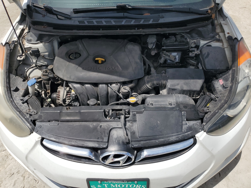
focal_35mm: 26
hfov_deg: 67.3
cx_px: 126
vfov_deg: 53.1
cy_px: 94
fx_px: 189
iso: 50
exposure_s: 1/10000
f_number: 1.5
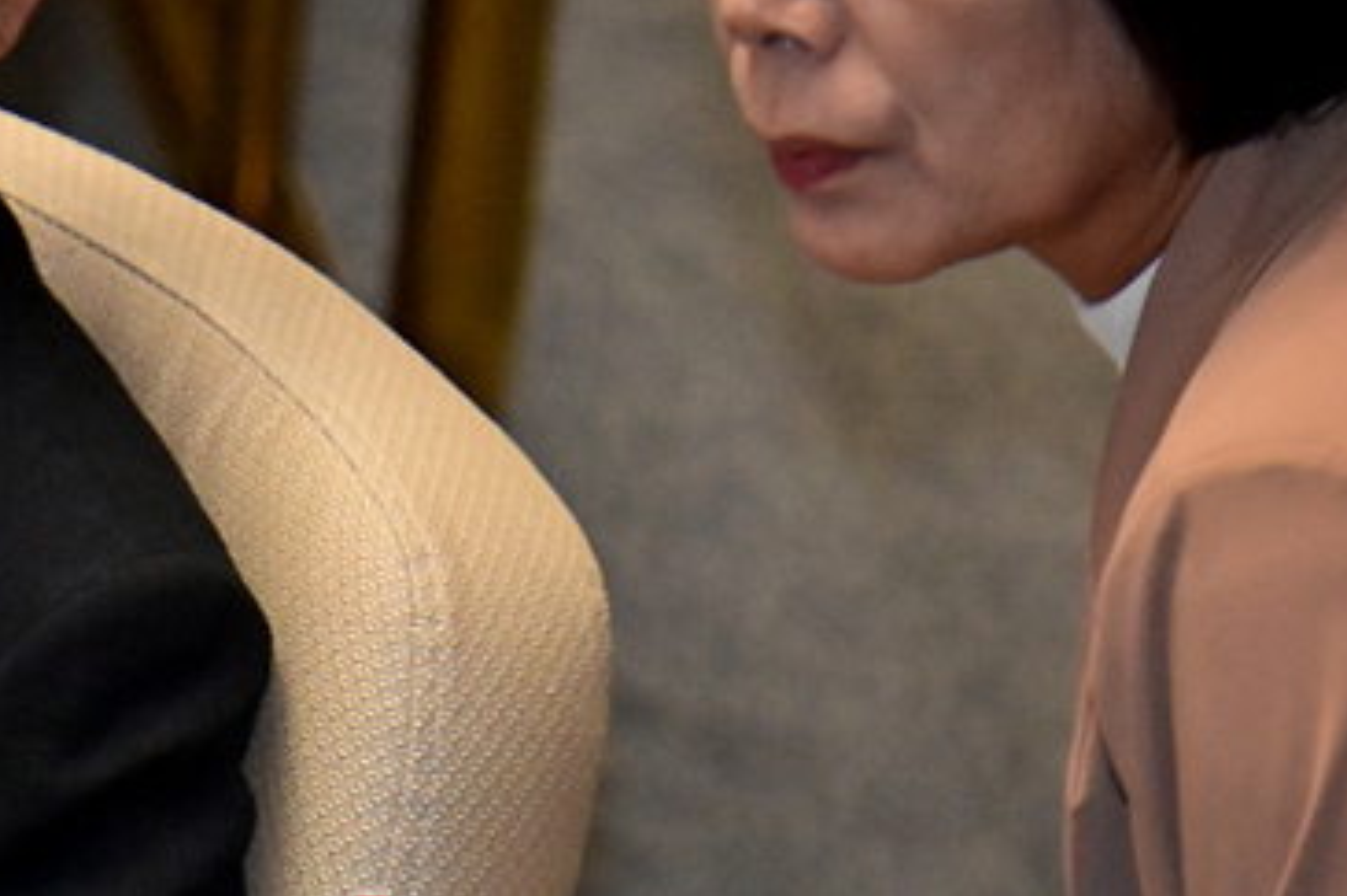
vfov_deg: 2.0
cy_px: 120
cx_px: 284
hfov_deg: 2.9
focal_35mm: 702
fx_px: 26253
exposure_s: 1/250
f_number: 5.6
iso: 6400
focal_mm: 320
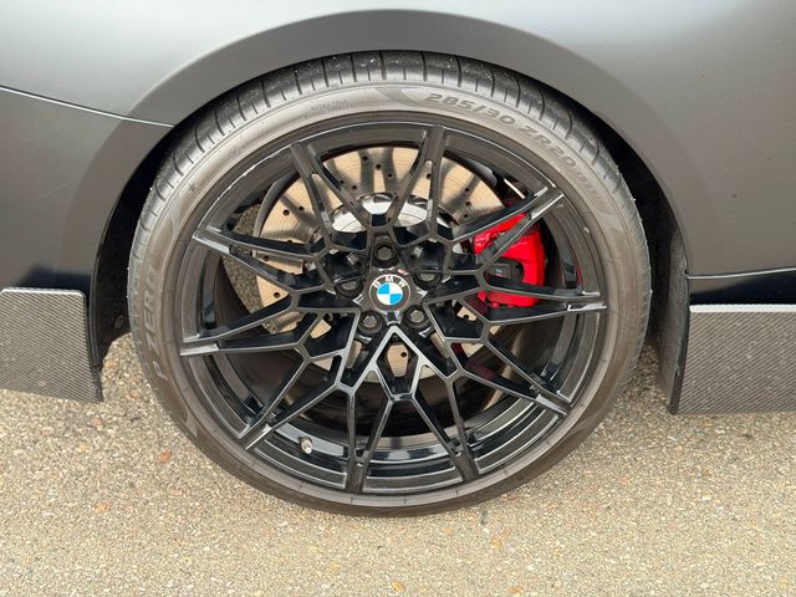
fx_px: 1104
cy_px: 298
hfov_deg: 39.7
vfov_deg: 30.3
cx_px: 398
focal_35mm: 48
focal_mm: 6.76
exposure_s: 1/180
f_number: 1.78
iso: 80
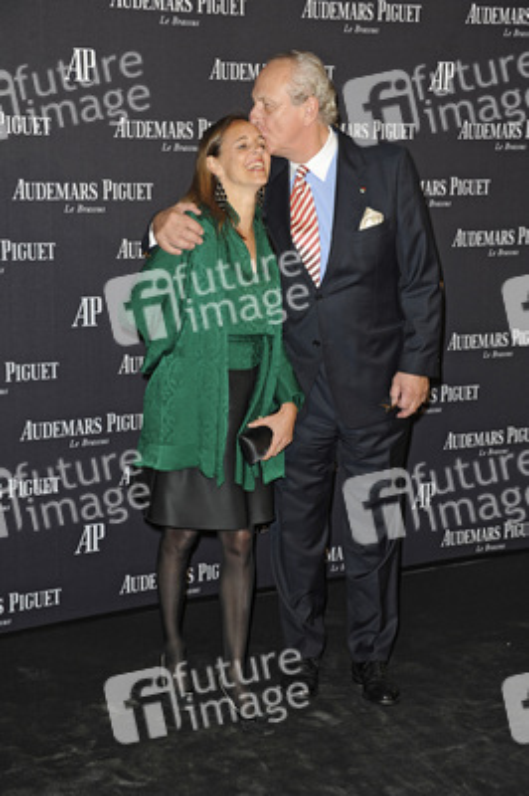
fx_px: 1435
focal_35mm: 65
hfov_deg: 20.9
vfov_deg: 31.0
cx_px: 264
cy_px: 398
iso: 400
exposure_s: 1/160
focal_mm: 65
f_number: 6.3
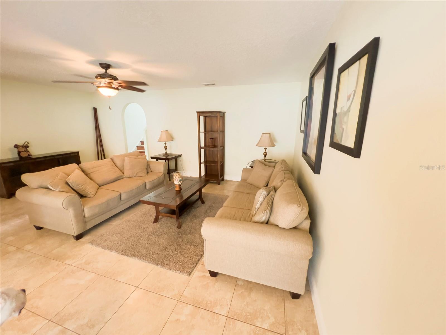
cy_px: 168
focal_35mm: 13
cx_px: 223
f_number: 1.8
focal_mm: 1.57
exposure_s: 1/30
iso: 1600
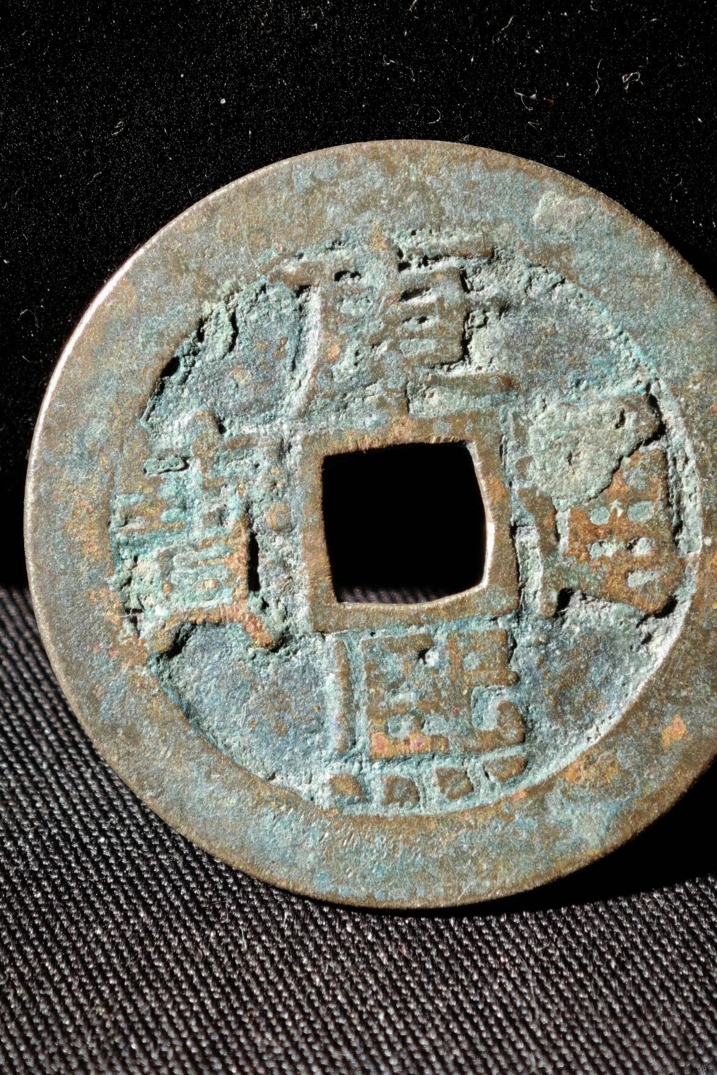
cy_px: 538
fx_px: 3167
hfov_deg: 12.9
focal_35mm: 106
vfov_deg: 19.3
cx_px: 403
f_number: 2
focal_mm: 9
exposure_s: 1/96
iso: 500
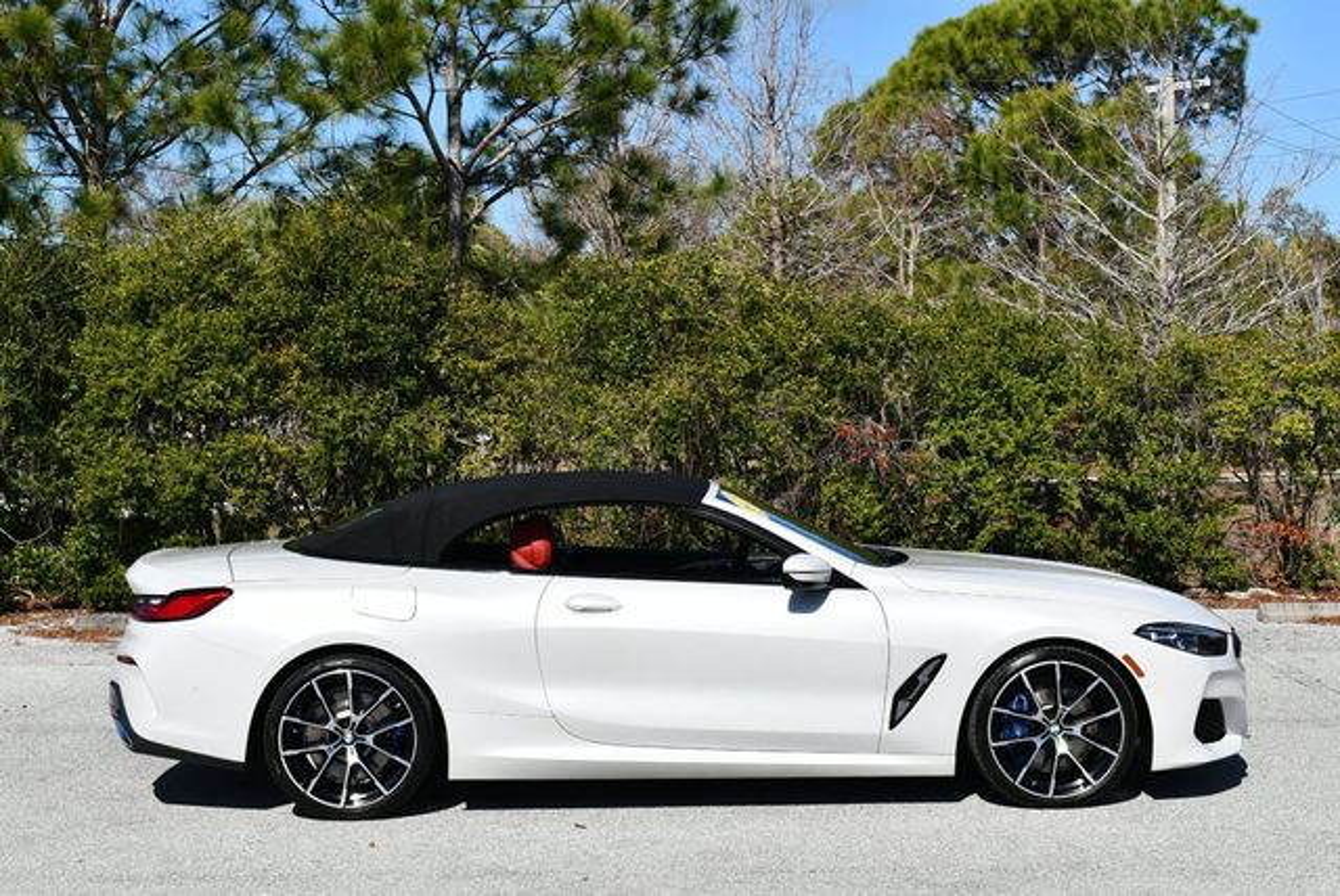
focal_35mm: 68
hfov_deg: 29.6
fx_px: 2533
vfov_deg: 20.1
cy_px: 448
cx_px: 670
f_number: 9
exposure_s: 1/320
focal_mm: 34
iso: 100
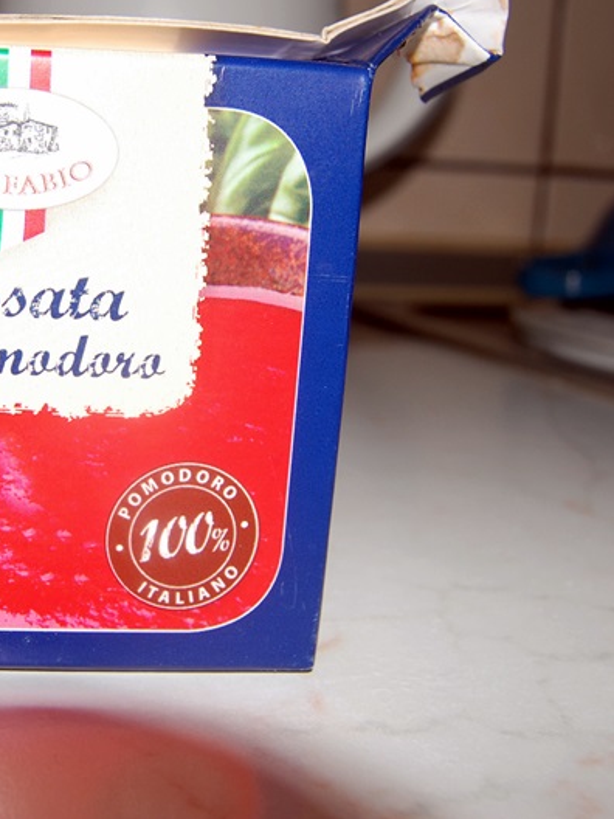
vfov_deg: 35.5
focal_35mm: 54
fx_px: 1277
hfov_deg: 26.0
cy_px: 360
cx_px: 40
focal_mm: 22
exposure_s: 1/200
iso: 200
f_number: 7.1
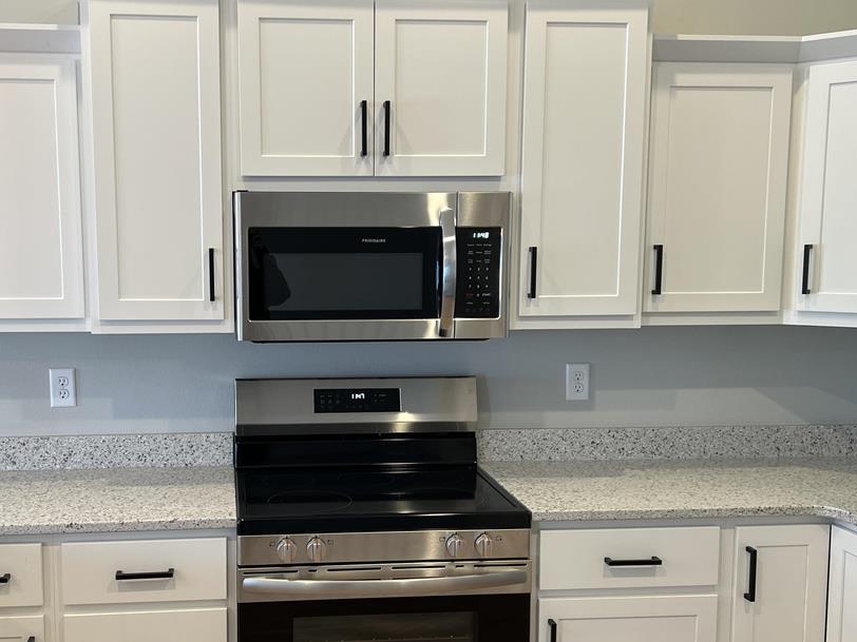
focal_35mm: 41
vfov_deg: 35.1
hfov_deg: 45.5
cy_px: 370
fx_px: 1015
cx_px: 338
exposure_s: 1/60
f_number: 1.5
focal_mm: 5.7
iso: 80
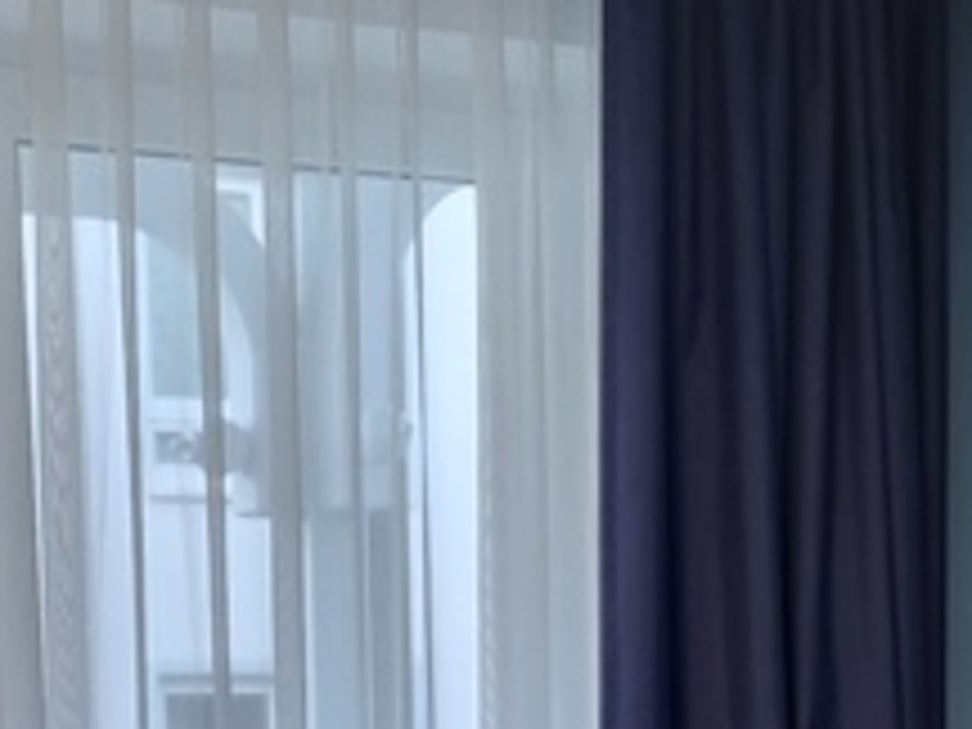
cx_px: 328
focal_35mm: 123
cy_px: 1332
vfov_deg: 11.2
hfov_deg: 16.0
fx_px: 3454
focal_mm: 5.4
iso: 200
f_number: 1.8
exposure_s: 1/50
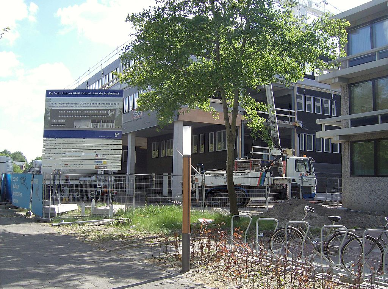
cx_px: 194
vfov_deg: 39.5
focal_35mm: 36
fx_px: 403
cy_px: 144
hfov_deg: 51.5
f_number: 4.7
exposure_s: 1/320
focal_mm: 6
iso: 100
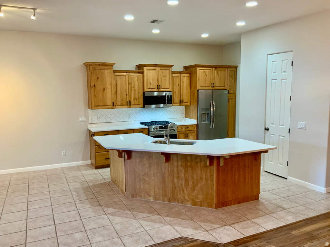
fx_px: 276
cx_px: 165
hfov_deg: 61.7
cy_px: 124
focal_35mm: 29
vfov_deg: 48.2
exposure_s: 1/60
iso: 125
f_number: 1.8
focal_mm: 3
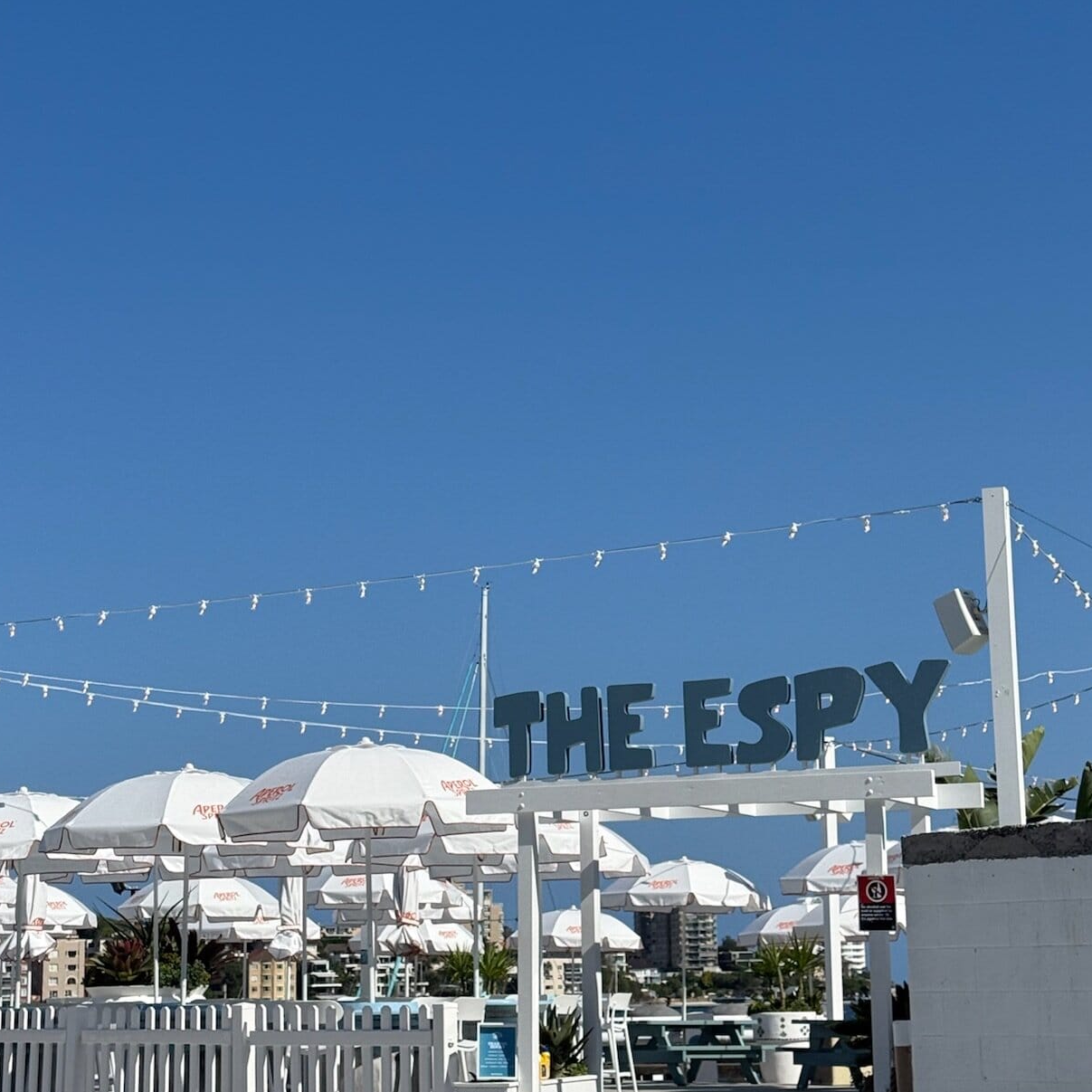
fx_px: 2570
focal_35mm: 72
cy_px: 548
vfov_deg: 24.0
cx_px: 553
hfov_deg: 24.0
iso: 64
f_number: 1.78
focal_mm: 6.76
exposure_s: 1/8772
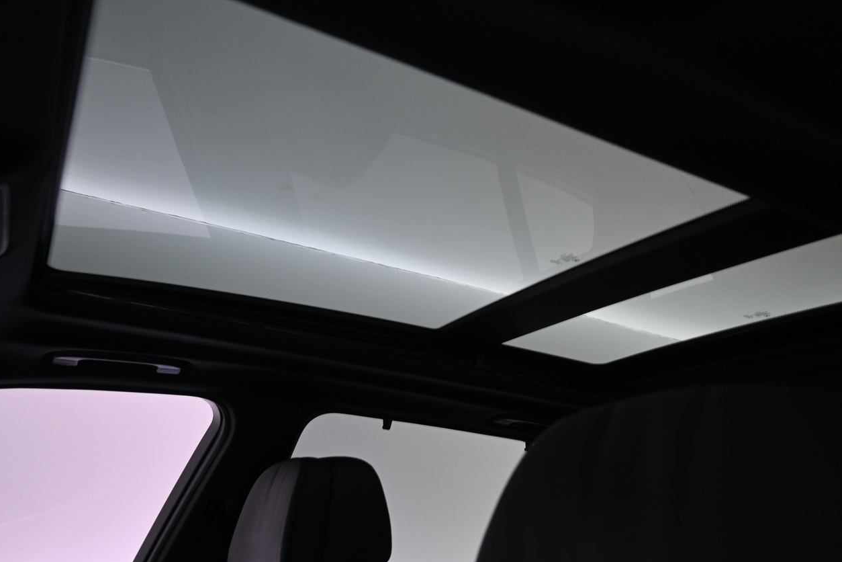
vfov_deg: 42.3
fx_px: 725
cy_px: 287
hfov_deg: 60.3
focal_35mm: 31
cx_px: 433
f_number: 3.5
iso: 320
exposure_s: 1/25
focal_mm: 16
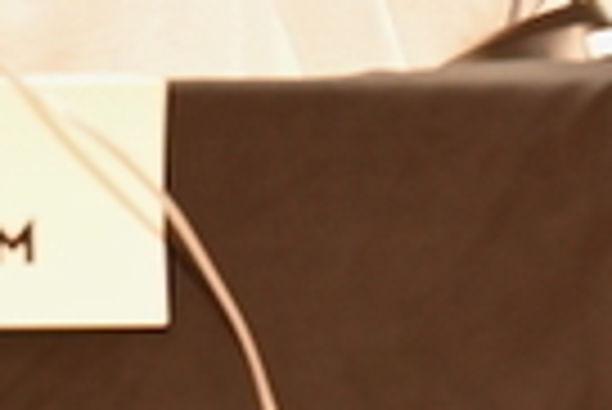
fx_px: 17290
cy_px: -455
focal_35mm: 1016
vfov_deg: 1.4
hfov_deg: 2.0
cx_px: 1008
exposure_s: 1/60
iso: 1250
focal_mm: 135
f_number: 4
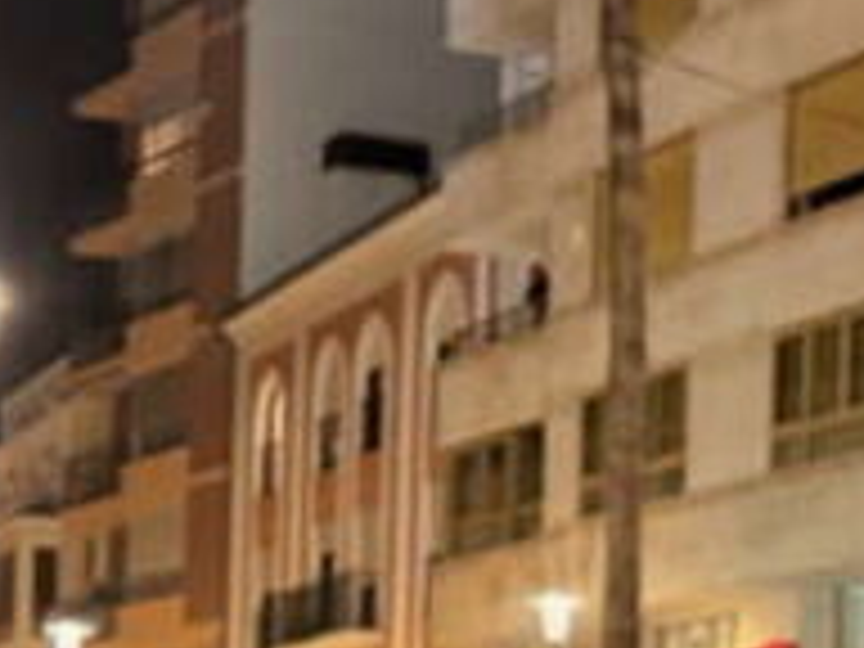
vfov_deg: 11.4
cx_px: 302
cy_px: 756
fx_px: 3195
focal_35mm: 128
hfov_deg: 15.4
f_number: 1.78
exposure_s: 1/33
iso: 800
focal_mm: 6.76
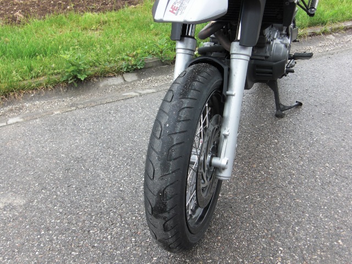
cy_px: 132
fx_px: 397
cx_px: 176
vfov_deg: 36.8
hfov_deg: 47.9
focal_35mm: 39
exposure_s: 1/125
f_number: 3
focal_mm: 6.9
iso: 50
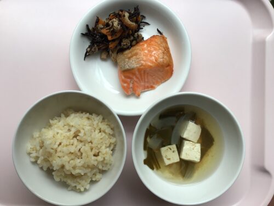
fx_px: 245
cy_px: 103
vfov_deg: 45.4
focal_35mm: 31
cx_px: 137
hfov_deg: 58.4
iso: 25
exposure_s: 1/156
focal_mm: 3.3
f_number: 2.4
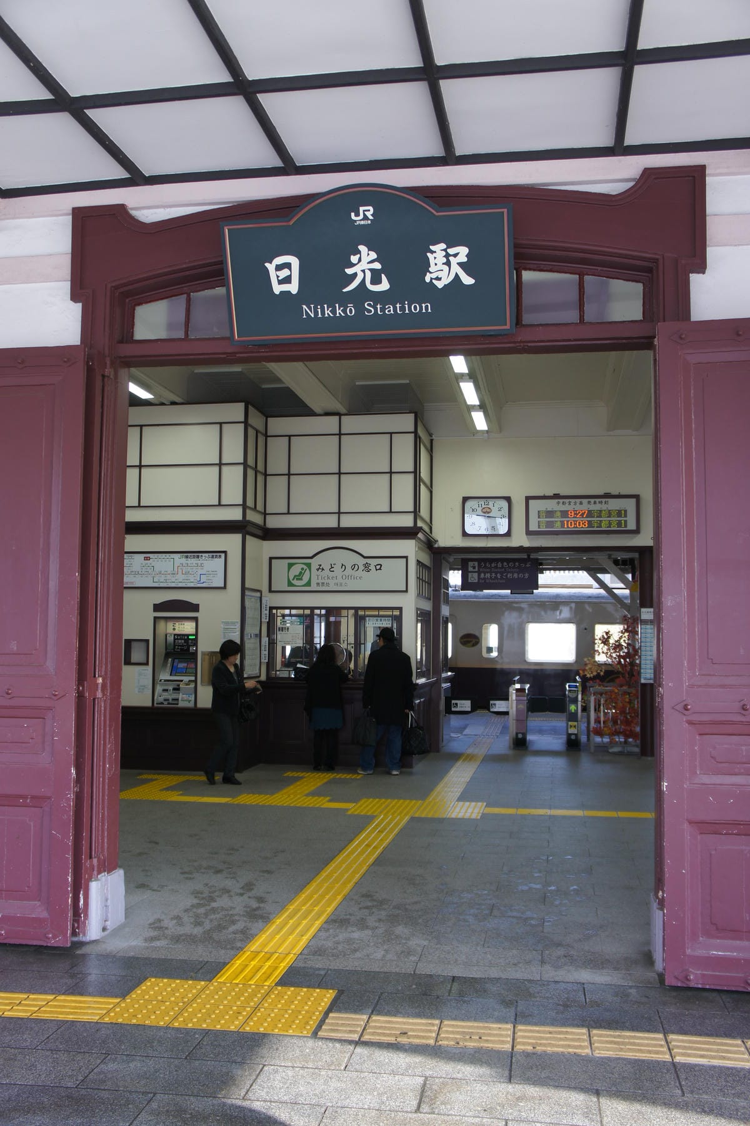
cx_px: 375
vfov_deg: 57.2
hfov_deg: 39.9
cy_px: 563
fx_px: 1032
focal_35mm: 33
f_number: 4
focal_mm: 22
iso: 200
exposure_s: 1/60
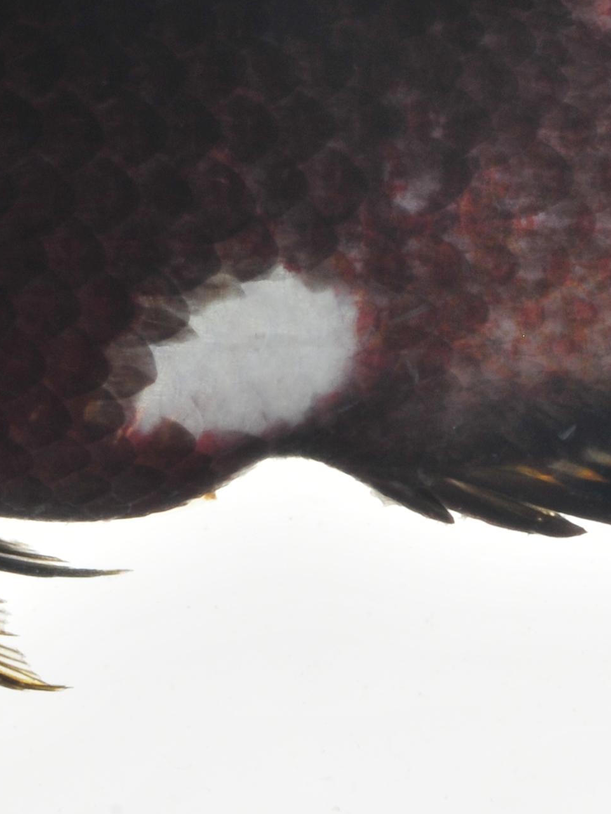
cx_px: 328
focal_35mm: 506
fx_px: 11901
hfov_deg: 2.9
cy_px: 127
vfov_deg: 3.9
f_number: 22
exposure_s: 1/60
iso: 200
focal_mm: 105
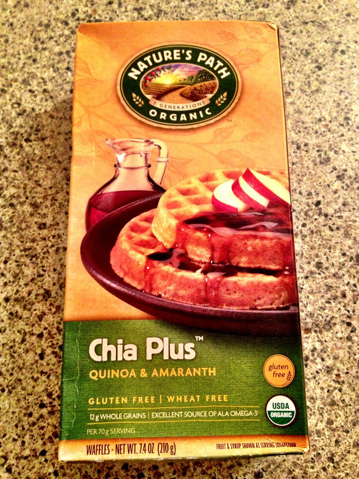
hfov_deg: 40.7
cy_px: 240
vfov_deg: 52.6
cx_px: 180
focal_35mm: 35
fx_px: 484
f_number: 2.4
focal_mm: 4.28
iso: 400
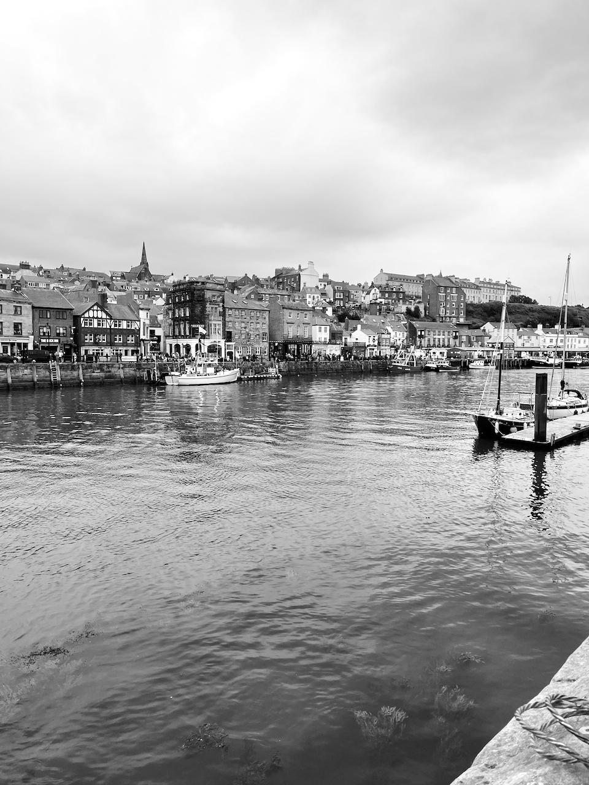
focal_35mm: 26
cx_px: 294
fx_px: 590
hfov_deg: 53.1
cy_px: 392
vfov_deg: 67.3
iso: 50
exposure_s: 1/324
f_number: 1.6
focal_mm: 5.1
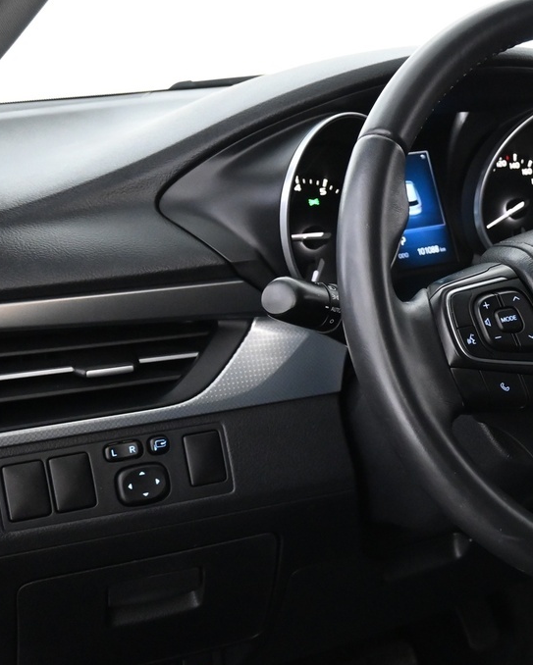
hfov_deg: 21.3
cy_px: 339
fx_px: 1292
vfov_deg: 28.9
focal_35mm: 66
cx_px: 676
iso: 2200
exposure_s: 1/30
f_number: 3.8
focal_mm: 19.5
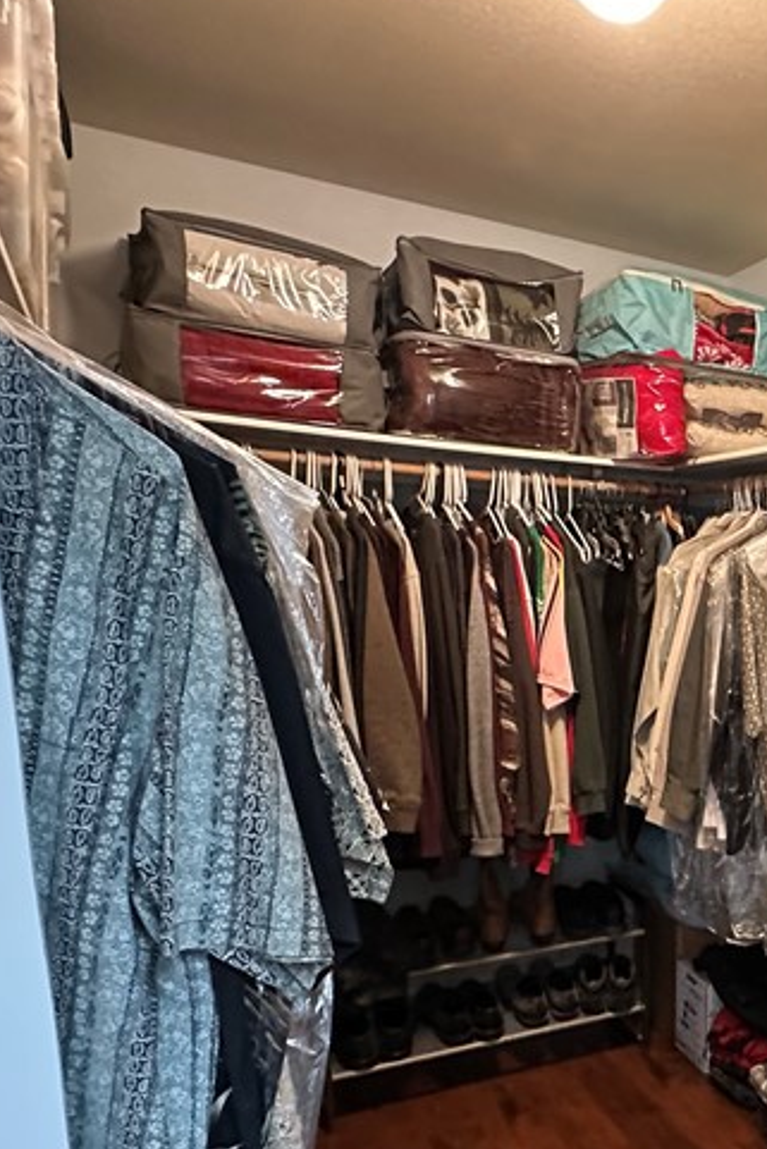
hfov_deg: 36.1
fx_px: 990
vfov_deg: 58.9
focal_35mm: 31
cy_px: 767
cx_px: 841
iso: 1250
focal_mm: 2.22
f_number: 2.2
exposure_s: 1/40
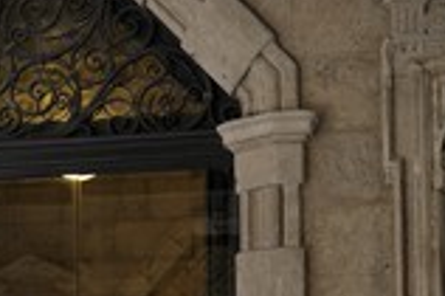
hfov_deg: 21.2
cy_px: 330
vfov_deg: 13.9
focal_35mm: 96
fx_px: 1185
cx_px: 166
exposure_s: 1/160
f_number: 2.8
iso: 400
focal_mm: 36
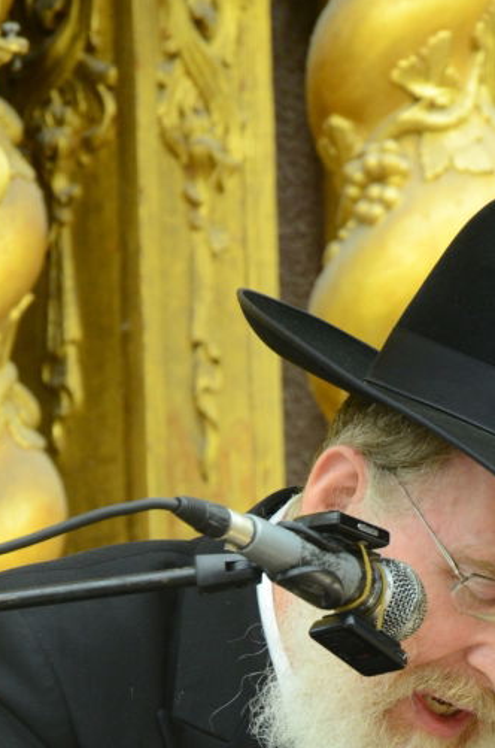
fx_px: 6669
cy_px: 700
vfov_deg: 6.4
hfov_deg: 4.2
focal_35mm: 322
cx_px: 416
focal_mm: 105
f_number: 5.6
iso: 1000
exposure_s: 1/80
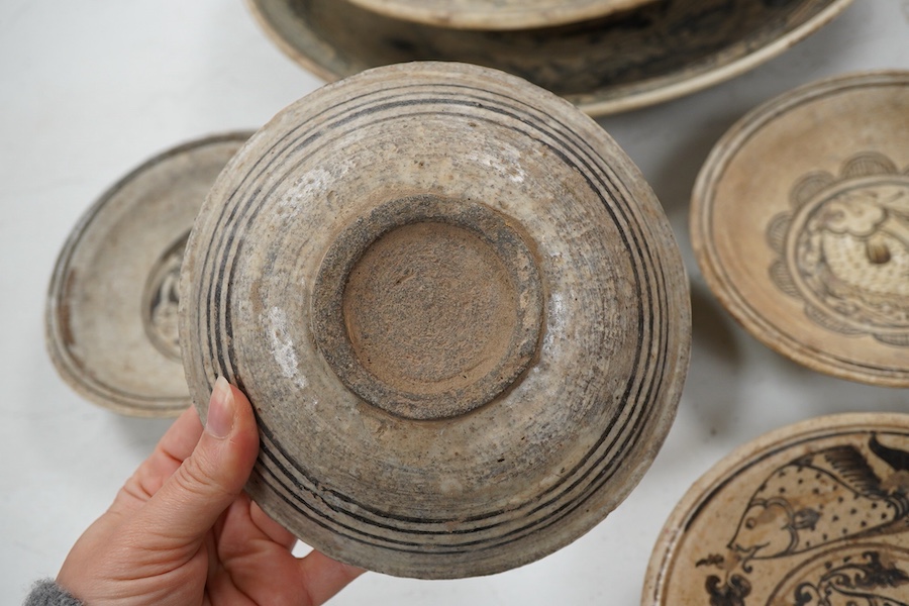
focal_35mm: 45
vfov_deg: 29.9
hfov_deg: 43.6
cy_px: 303
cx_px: 454
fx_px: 1136
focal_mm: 30
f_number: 8
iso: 800
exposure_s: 1/125
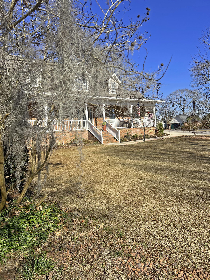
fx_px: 210
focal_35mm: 26
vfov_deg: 67.3
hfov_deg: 53.1
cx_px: 105
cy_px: 140
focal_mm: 5.7
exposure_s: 1/3571
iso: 50
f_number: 1.5
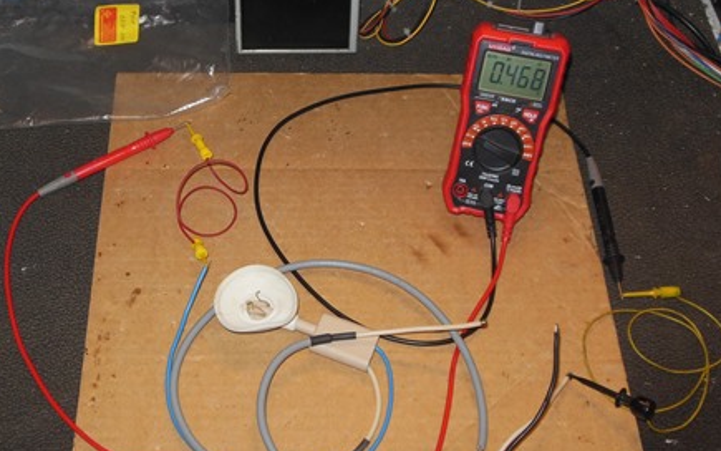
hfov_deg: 54.0
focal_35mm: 36
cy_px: 270
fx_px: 707
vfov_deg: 35.2
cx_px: 366
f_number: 3.5
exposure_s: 1/30
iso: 200
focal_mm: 6
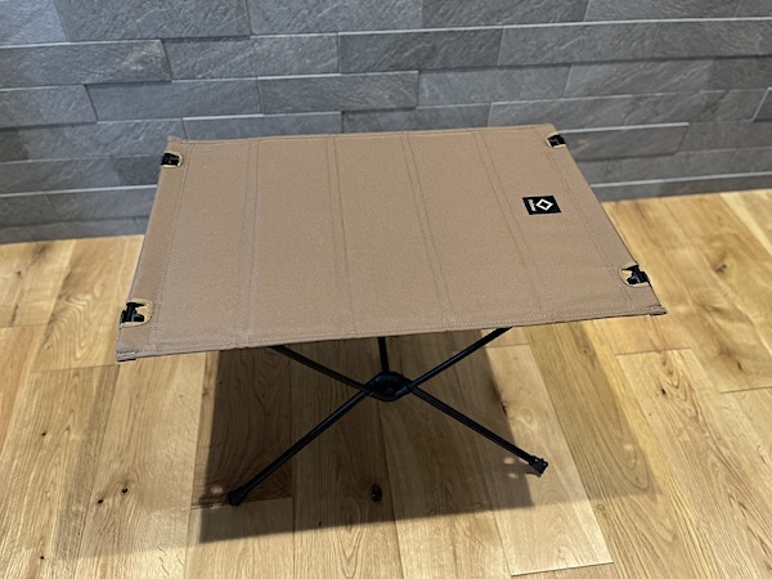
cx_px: 386
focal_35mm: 26
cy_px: 290
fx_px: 580
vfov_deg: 53.1
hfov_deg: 67.3
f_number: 1.6
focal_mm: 5.1
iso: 500
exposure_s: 1/40
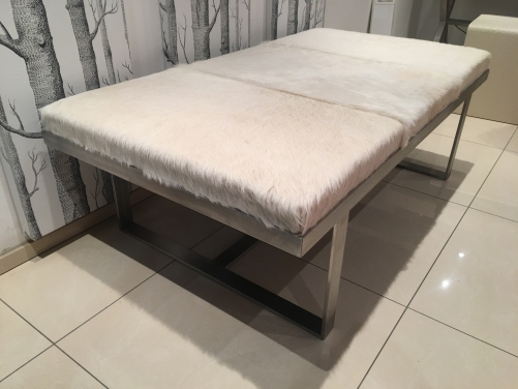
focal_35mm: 29
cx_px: 259
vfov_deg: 48.2
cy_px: 194
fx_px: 434
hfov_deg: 61.6
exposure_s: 1/33
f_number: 2.2
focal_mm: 4.15
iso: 50
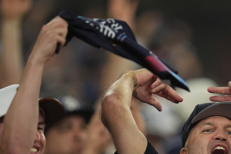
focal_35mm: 716
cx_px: 184
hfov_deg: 2.9
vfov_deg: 1.9
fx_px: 4596
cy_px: 135
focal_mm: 400
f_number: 2.8
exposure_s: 1/2000
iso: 2500
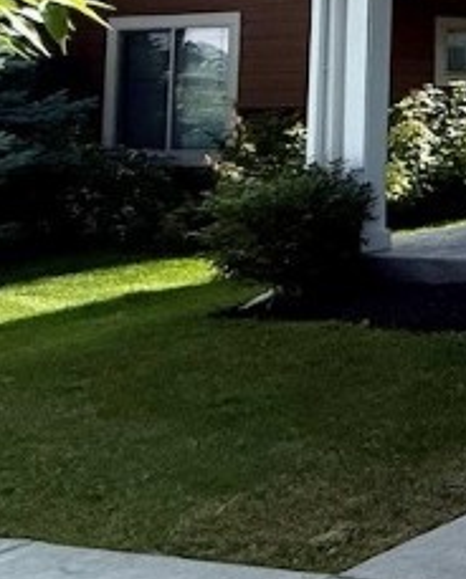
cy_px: 43
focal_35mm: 61
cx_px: 1130
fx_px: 1049
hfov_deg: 14.8
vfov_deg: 29.5
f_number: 2.2
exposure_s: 1/1961
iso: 50
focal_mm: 2.22
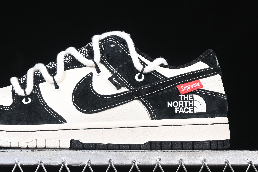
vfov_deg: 11.2
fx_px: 874
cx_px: 94
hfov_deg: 16.8
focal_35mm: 122
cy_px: 62
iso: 160
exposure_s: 1/60
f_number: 6.3
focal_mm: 50
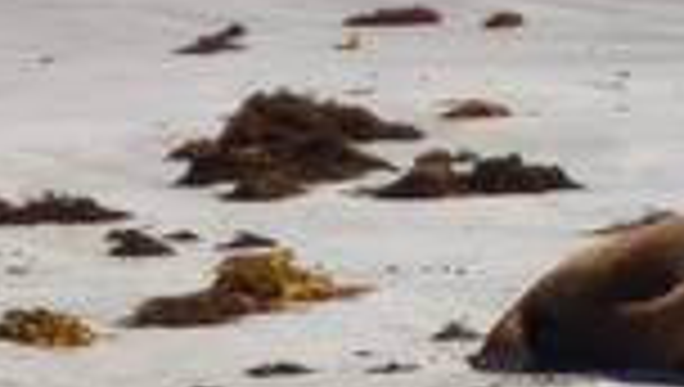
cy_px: 531
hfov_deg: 2.9
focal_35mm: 751
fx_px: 13640
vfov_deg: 1.6
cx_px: -378
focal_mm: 7.1
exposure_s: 1/977
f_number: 1.9
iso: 50
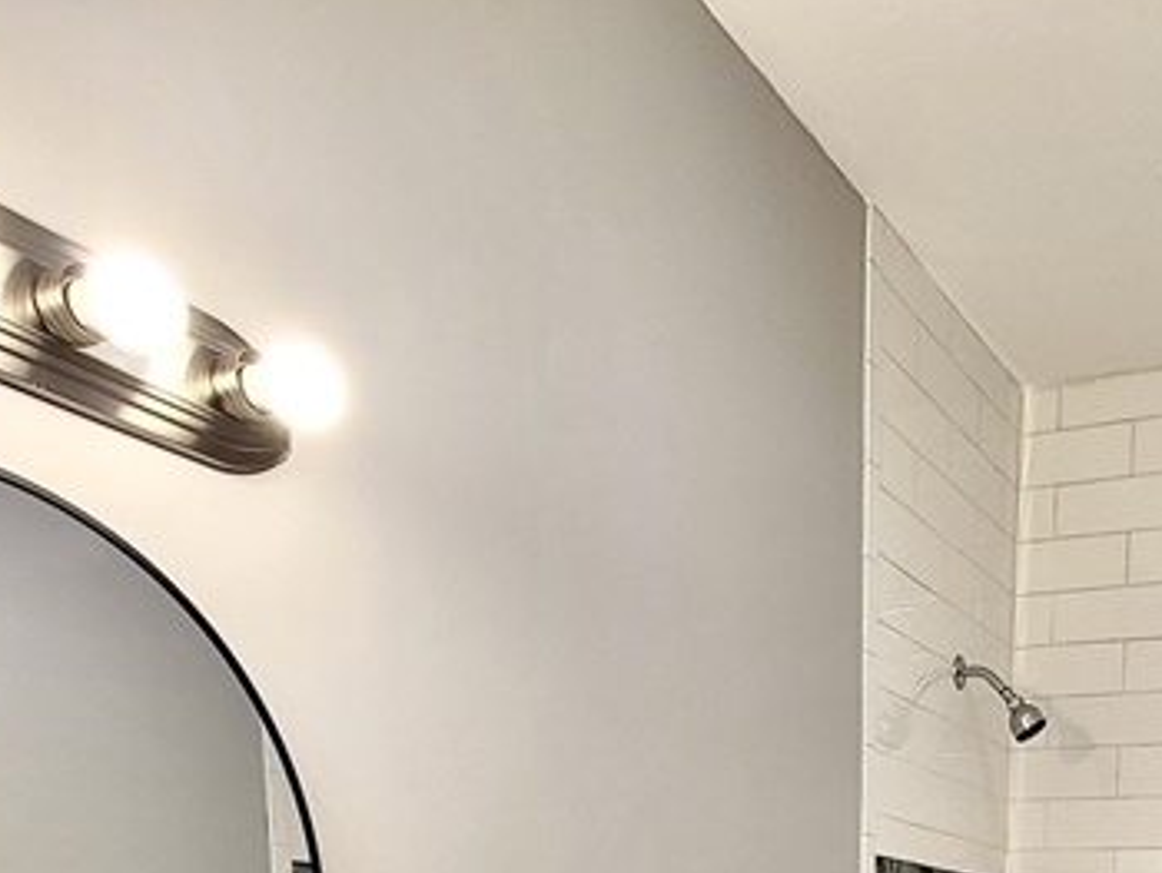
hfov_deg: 46.7
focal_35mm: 38
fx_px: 1276
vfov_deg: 28.0
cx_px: 910
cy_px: 1248
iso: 64
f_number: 2.2
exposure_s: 1/60
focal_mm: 2.2
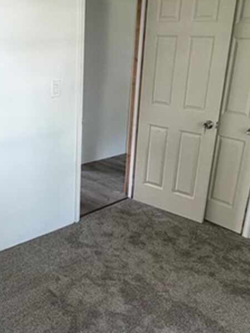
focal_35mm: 40
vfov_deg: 46.8
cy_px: 177
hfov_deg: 35.6
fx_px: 385
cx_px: 84
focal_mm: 2.22
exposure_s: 1/60
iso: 250
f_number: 2.2
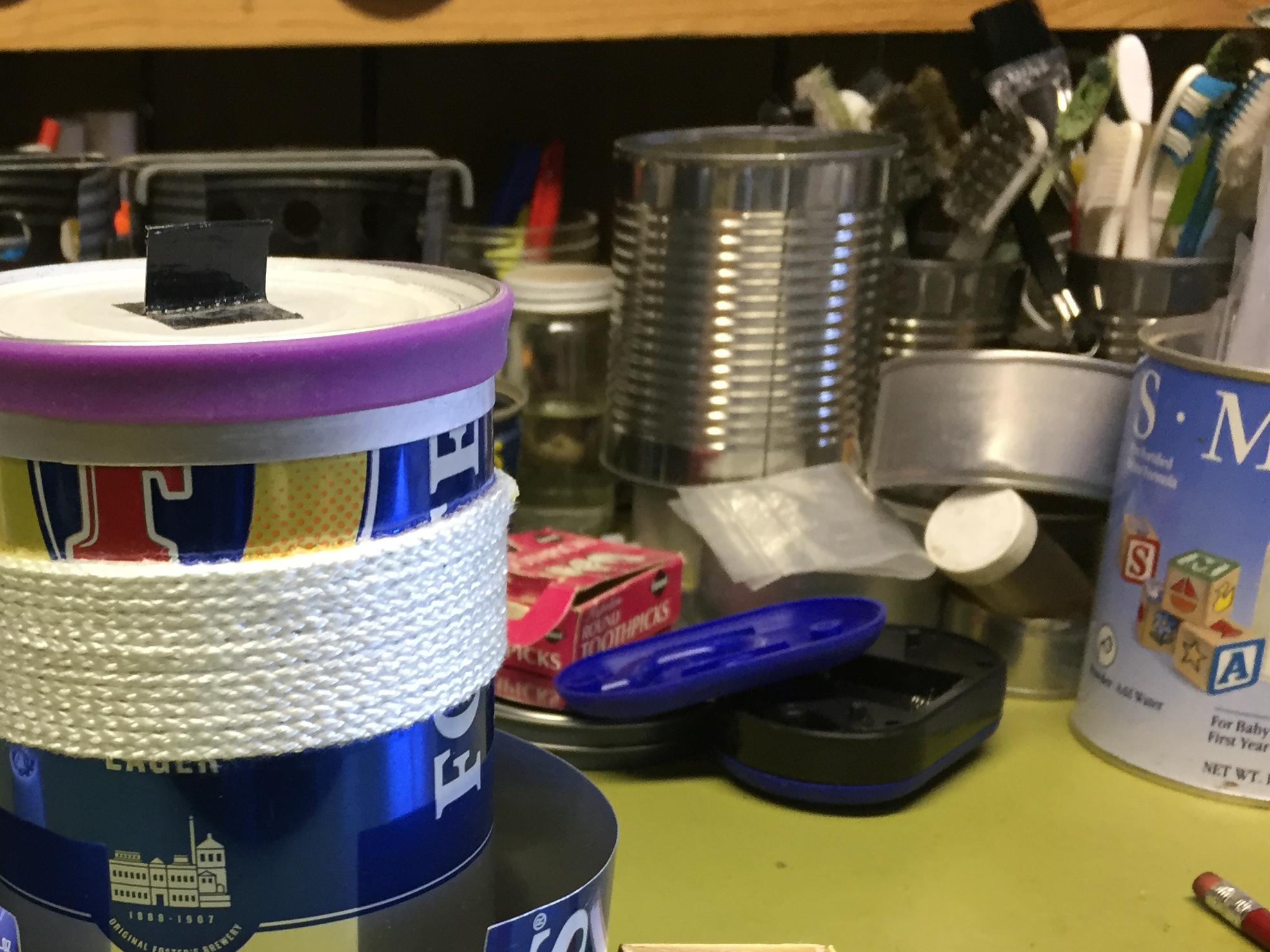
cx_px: 289
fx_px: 1761
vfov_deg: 29.5
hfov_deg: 38.4
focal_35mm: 48
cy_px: 776
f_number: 2.2
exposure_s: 1/30
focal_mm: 4.15
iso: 100
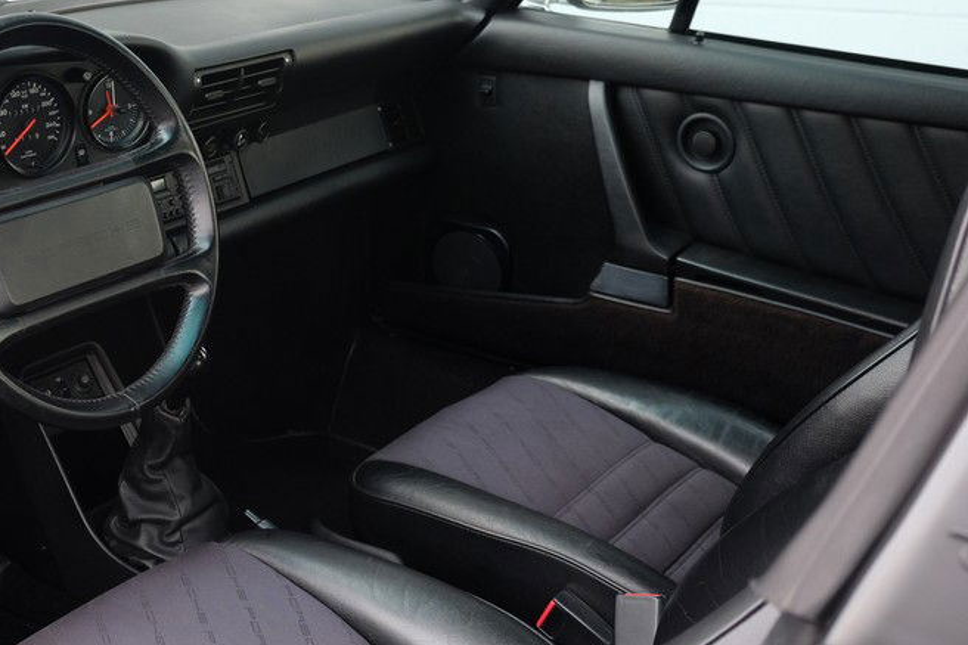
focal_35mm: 61
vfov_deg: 22.2
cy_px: 230
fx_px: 1640
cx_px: 242
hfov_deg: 32.3
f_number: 3.6
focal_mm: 26.5
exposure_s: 1/60
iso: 640
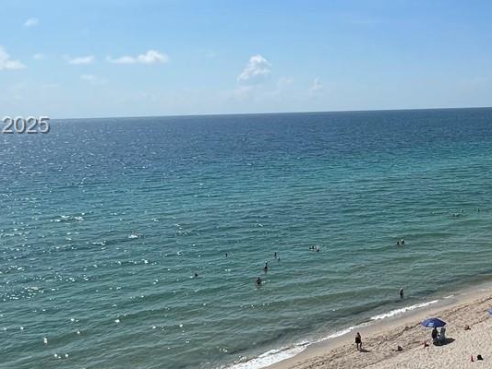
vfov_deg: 36.5
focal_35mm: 39
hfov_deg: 41.2
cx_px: 500
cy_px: 126
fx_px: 554
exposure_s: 1/3922
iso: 32
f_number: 1.8
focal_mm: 1.57
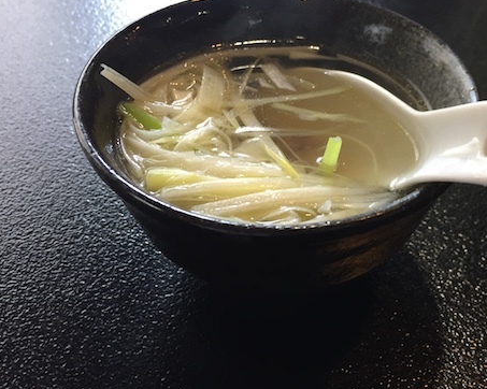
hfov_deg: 45.1
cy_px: 169
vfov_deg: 37.3
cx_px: 325
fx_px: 576
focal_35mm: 40
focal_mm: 4.15
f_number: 2.2
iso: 80
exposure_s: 1/30
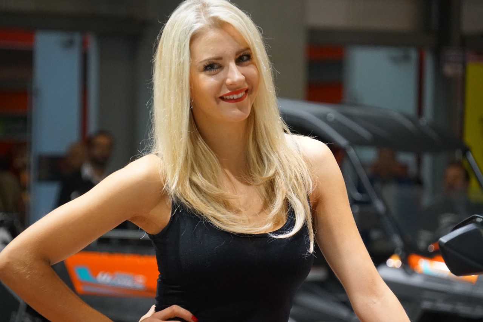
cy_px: 161
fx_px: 3140
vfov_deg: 5.9
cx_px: 242
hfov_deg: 8.8
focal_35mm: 234
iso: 5000
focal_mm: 156
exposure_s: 1/250
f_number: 6.3
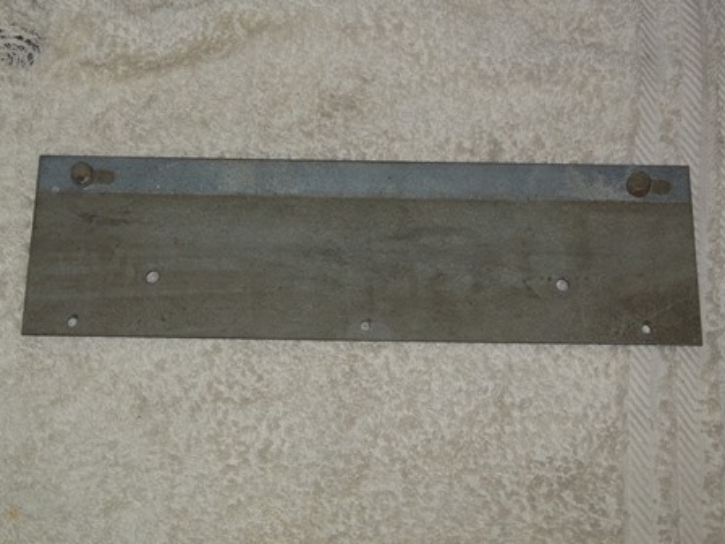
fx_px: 1047
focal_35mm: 50
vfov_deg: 29.1
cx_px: 362
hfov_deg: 38.2
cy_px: 272
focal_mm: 8.9
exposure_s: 1/60
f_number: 4
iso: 125
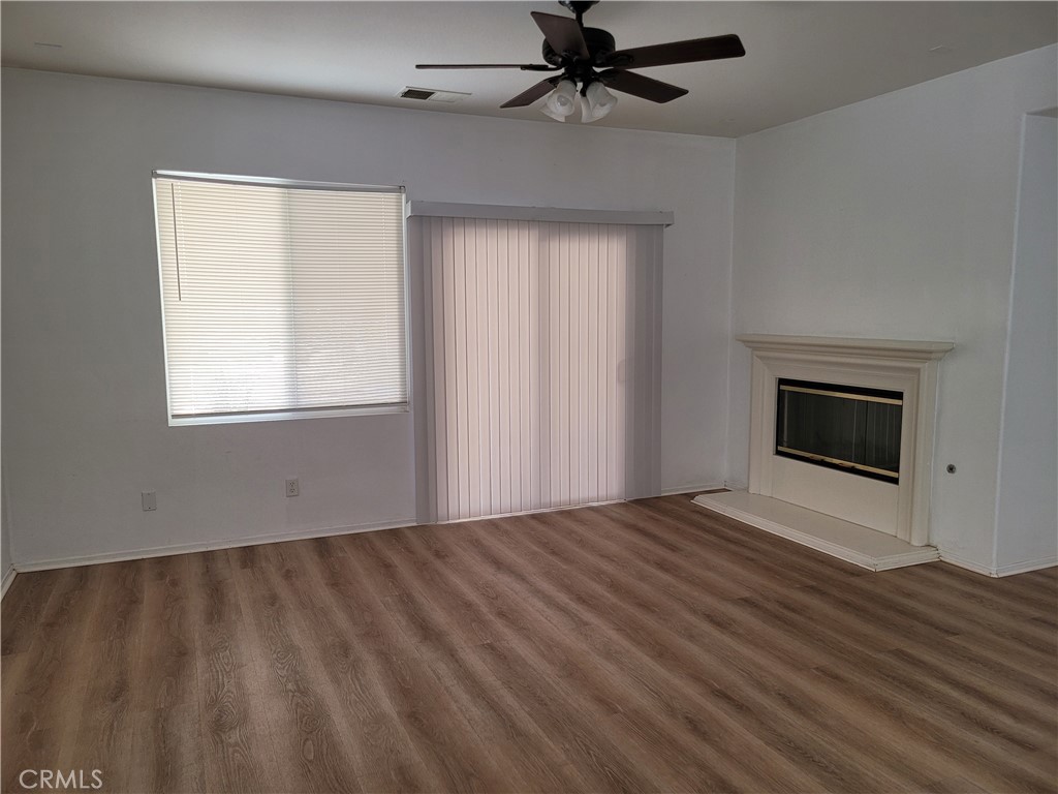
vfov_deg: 53.1
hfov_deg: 67.3
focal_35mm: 26
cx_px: 529
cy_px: 397
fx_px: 795
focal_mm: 5.4
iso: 125
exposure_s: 1/120
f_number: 1.8
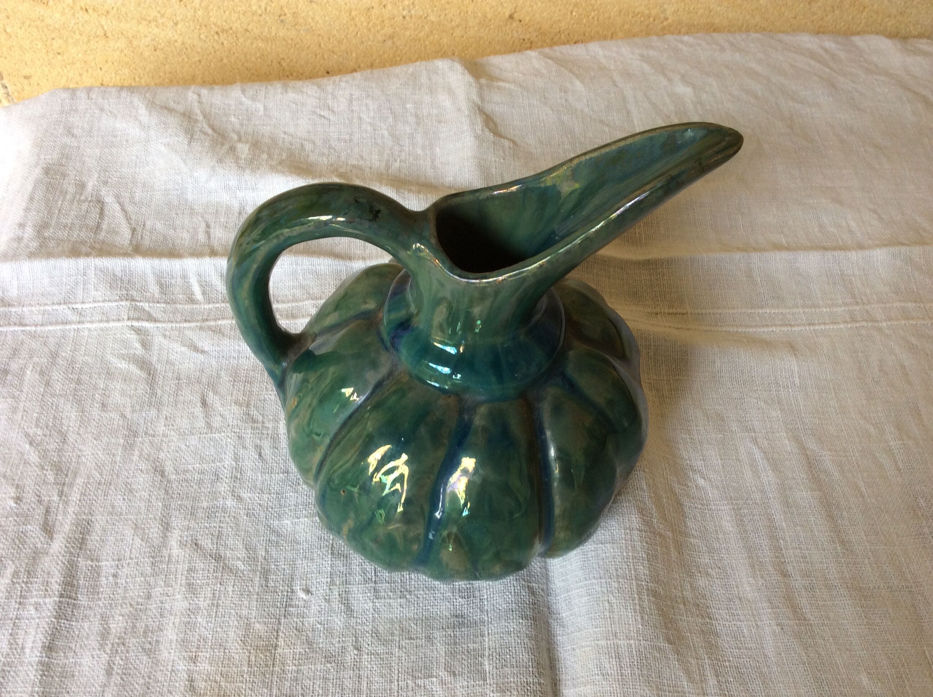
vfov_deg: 44.1
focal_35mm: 32
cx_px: 466
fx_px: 861
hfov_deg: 56.9
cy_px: 348
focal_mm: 3.3
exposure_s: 1/33
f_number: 2.4
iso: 40
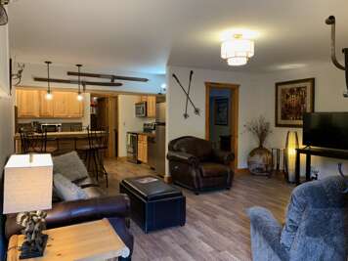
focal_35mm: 26
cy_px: 130
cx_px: 174
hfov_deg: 67.3
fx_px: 261
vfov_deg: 53.1
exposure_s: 1/60
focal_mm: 4.25
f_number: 1.8
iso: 250
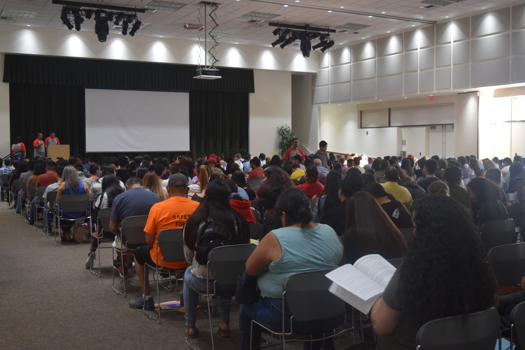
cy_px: 175
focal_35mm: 42
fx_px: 612
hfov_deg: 46.4
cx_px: 262
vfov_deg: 31.9
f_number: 4.2
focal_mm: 28
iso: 2200
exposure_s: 1/60
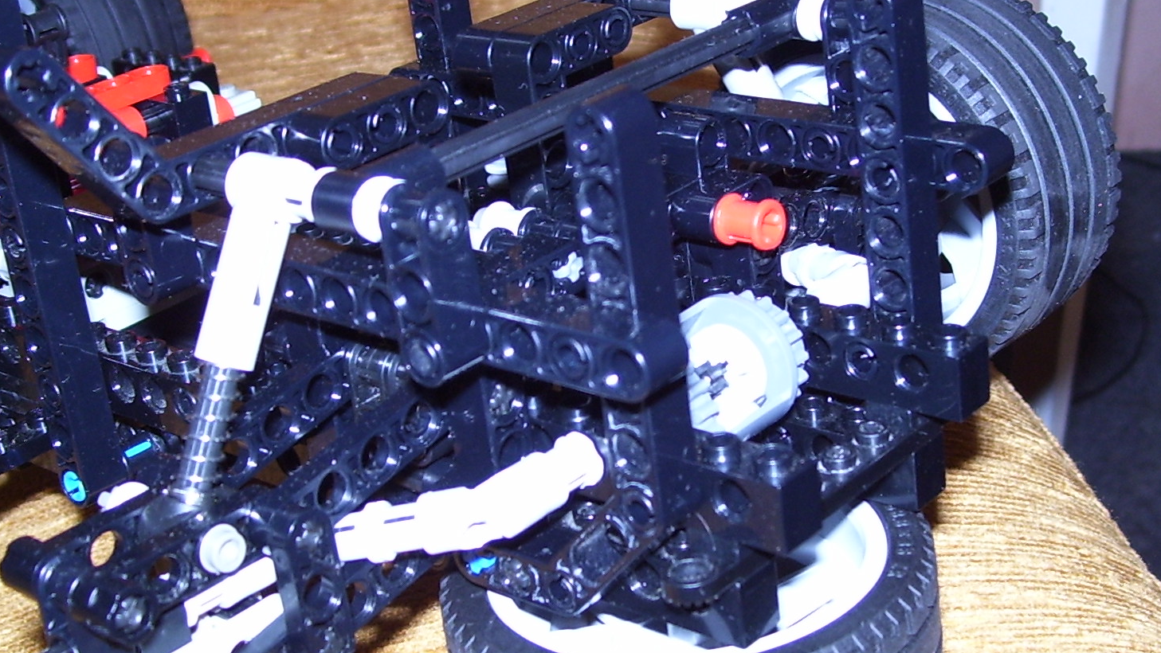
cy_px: 333
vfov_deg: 19.4
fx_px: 1909
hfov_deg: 33.8
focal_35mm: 62
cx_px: 571
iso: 80
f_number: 2.7
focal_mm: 6
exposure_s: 1/60
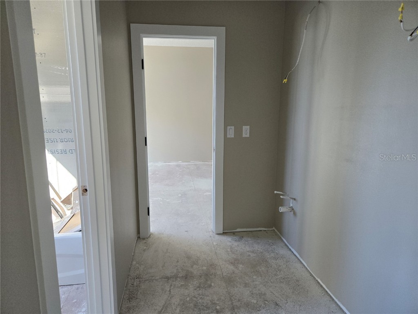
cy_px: 157
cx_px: 209
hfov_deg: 73.9
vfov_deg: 58.9
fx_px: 278
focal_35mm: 23
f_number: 1.8
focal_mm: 5.4
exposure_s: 1/180
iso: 125
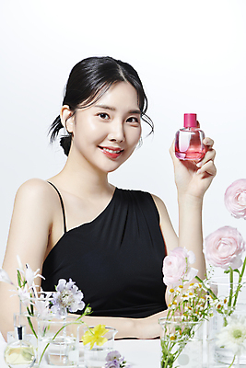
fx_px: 1075
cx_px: 123
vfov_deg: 19.4
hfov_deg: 13.1
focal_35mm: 105
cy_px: 184
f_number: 13
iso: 64
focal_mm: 105
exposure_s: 1/125
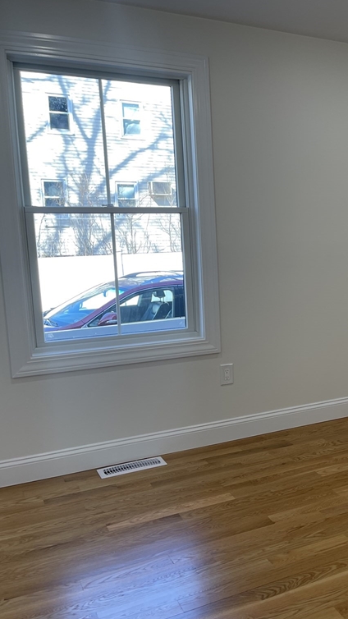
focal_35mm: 37
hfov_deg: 29.7
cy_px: 311
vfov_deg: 54.0
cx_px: 354
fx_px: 607
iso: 32
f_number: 1.6
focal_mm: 5.1
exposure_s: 1/127
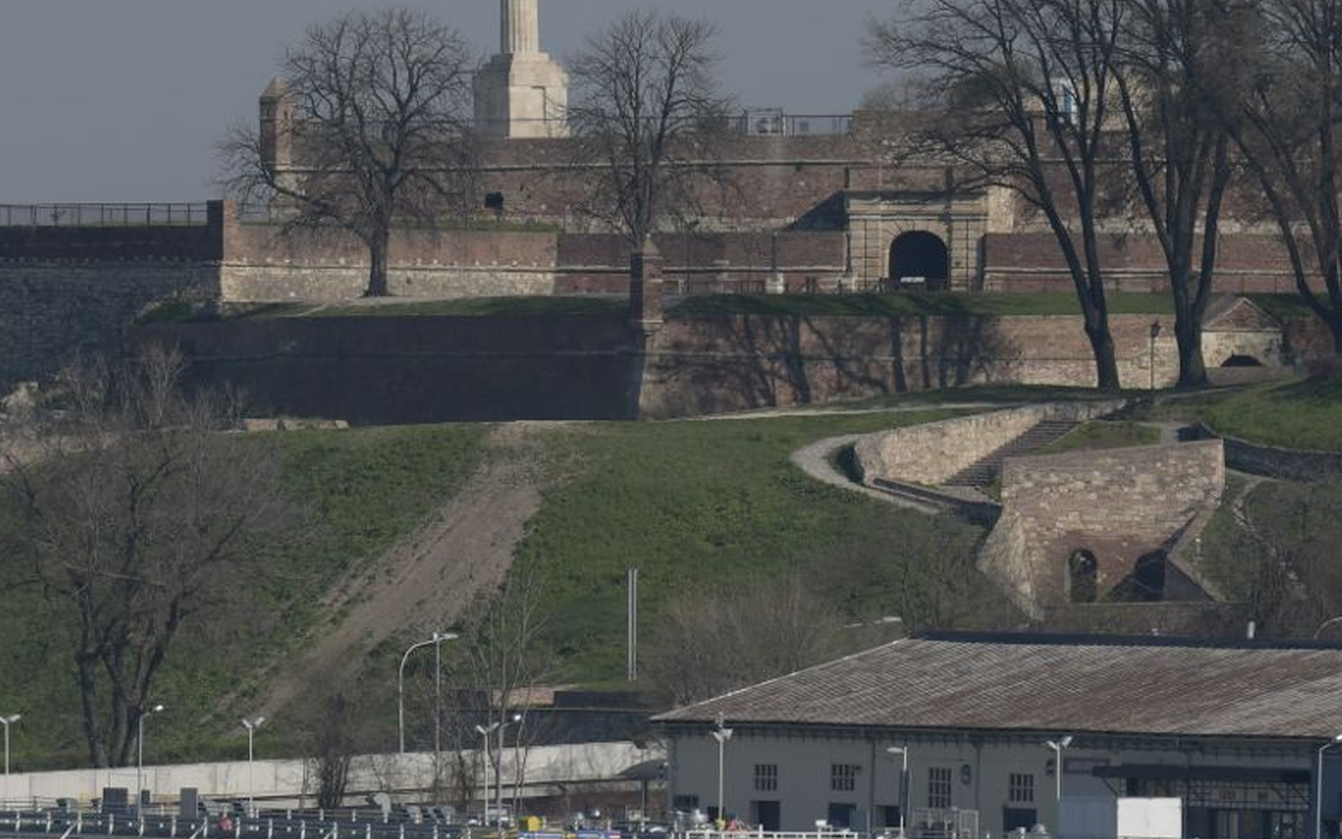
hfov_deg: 4.0
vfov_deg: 2.5
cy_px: -30
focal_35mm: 523
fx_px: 19130
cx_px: 363
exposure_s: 1/2000
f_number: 8
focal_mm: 200
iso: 320
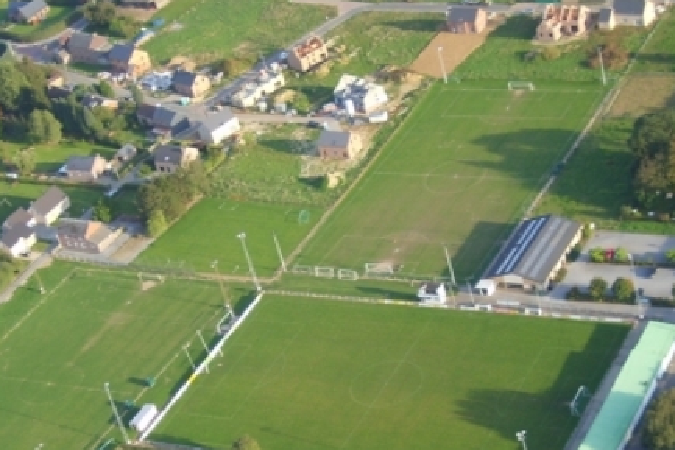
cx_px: 454
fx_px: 1163
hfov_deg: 32.1
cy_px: 335
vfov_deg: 21.7
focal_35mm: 62
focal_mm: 7.2
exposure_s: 1/250
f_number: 3
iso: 50
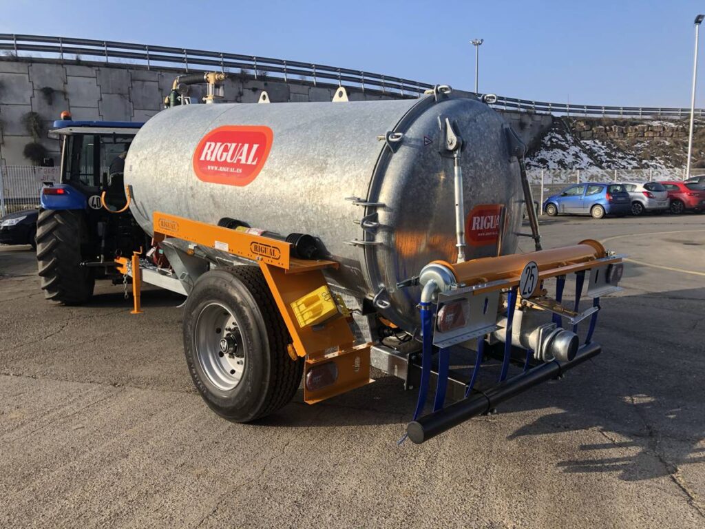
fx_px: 570
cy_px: 264
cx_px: 352
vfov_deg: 49.7
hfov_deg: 63.4
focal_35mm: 28
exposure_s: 1/1499
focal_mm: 3.99
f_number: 1.8
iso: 20
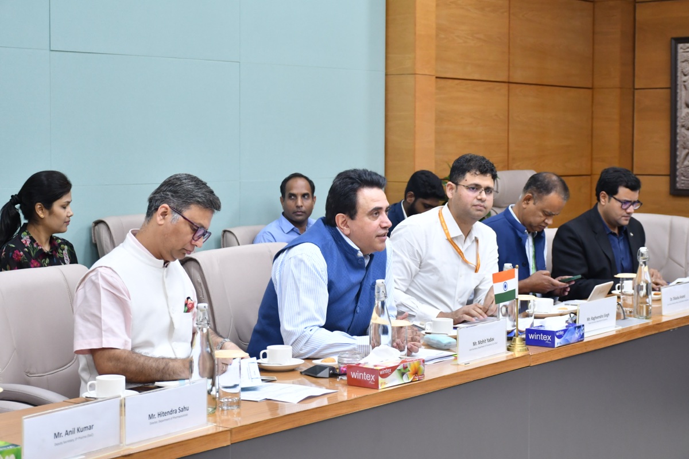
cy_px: 230
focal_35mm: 75
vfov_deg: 18.2
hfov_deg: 27.0
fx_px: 1435
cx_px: 344
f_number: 5.6
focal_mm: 50
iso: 1250
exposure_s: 1/125
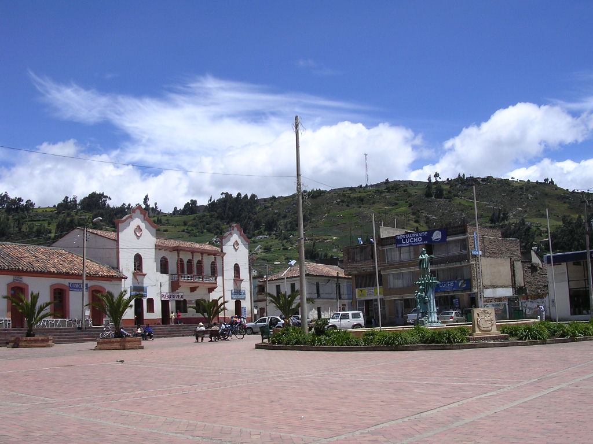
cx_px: 296
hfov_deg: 49.0
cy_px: 222
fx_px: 651
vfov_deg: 37.7
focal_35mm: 38
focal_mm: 5.8
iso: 100
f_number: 5.6
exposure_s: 1/438
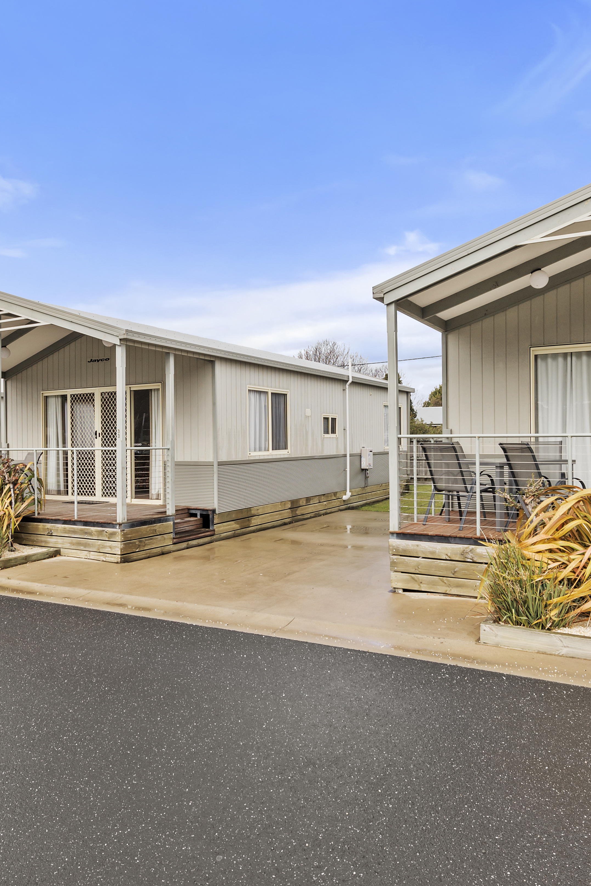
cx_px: 272
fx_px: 640
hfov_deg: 49.5
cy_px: 427
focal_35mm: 26
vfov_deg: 69.4
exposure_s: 1/200
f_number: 8
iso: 250
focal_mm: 14
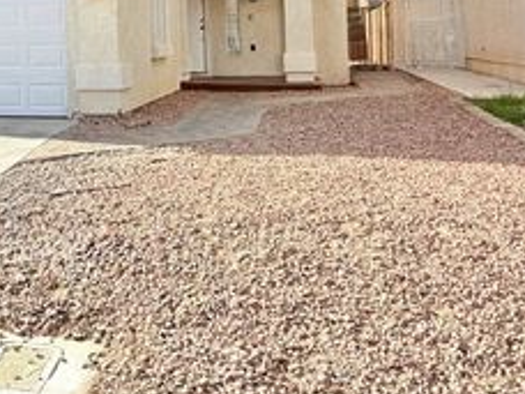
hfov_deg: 31.6
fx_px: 864
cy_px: 3
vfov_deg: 24.5
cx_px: 16
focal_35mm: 57
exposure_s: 1/2364
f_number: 1.6
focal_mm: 5.96
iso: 50
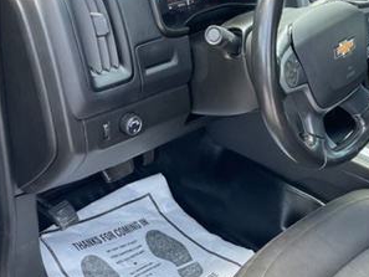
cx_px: 227
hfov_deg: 34.2
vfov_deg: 26.0
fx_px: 597
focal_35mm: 56
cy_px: 181
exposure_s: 1/121
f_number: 1.6
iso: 64
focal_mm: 4.2
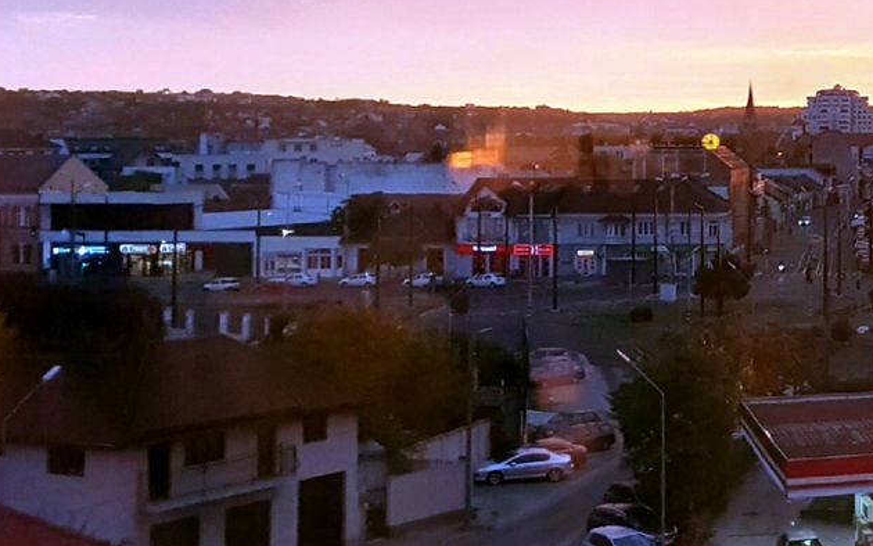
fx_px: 1666
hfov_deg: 25.7
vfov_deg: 18.5
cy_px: 127
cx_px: 1102
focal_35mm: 70
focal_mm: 4.32
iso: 80
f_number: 2.4
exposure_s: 1/100
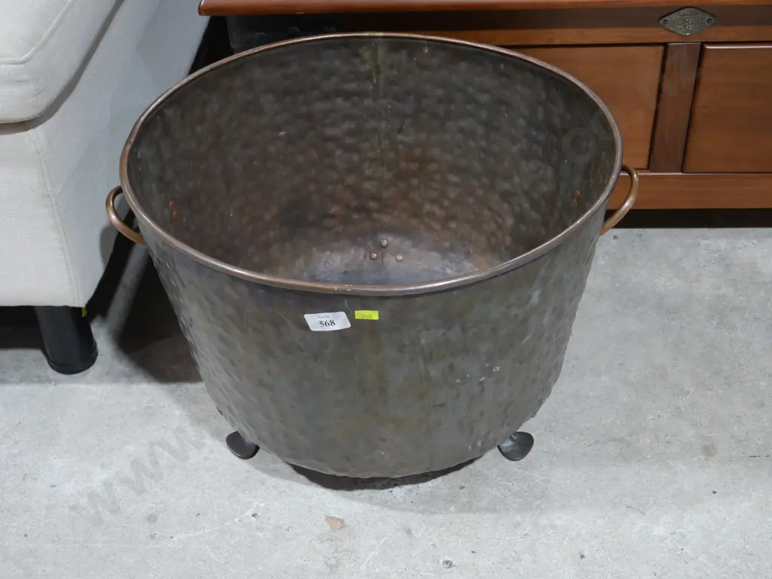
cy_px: 290
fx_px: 1026
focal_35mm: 46
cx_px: 386
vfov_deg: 31.5
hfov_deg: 41.2
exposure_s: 1/60
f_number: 5.1
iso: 1000
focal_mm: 23
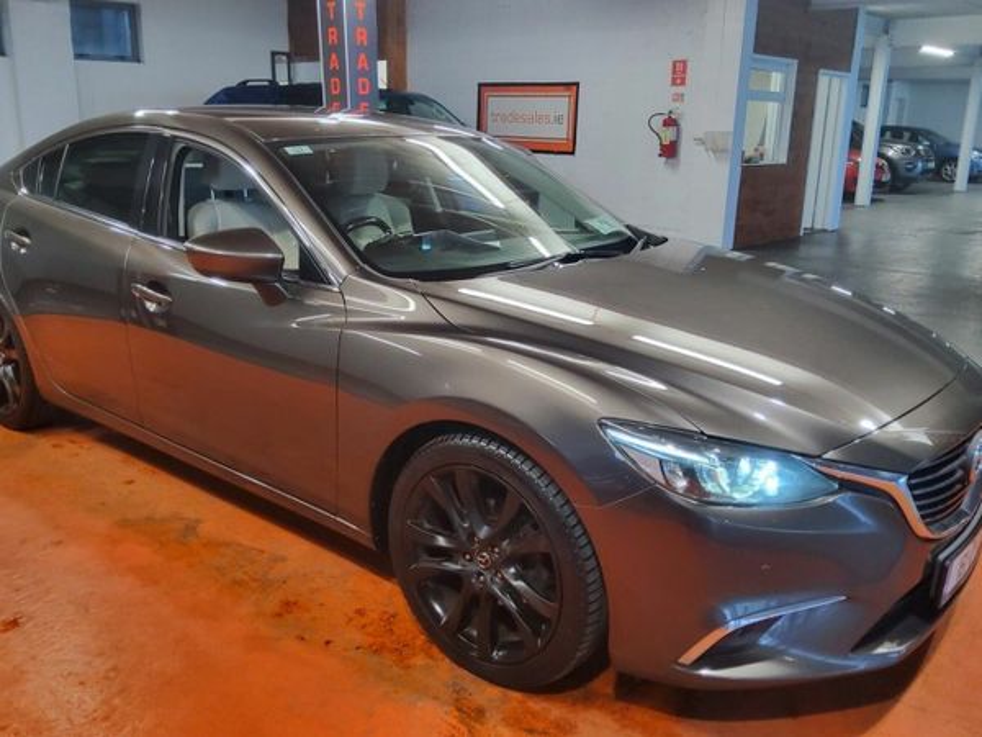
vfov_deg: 53.1
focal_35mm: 26
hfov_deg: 67.3
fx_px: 738
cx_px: 491
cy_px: 368
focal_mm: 3.08
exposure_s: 1/50
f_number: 2
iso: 320
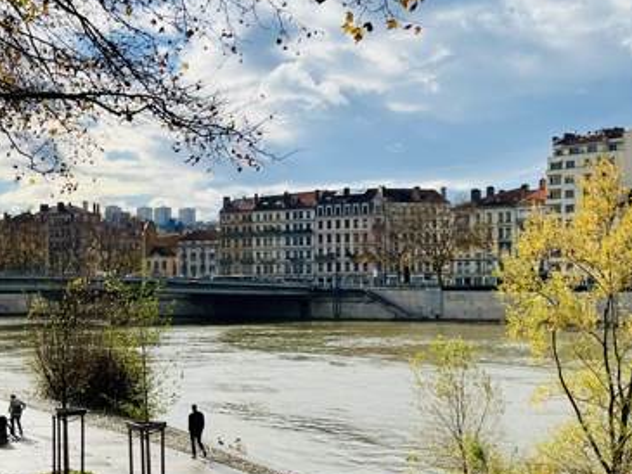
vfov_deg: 25.7
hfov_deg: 33.5
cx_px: 215
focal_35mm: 57
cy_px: 270
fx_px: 1041
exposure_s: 1/9091
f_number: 1.6
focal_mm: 5.1
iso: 50
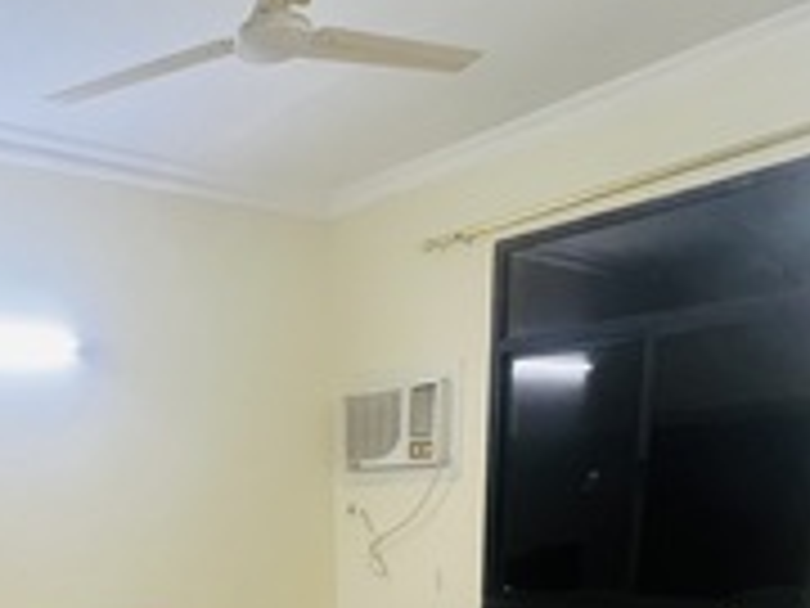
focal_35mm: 33
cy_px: 709
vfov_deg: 35.1
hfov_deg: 52.6
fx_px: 772
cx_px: 191
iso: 320
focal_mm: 1.57
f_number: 1.8
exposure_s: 1/50
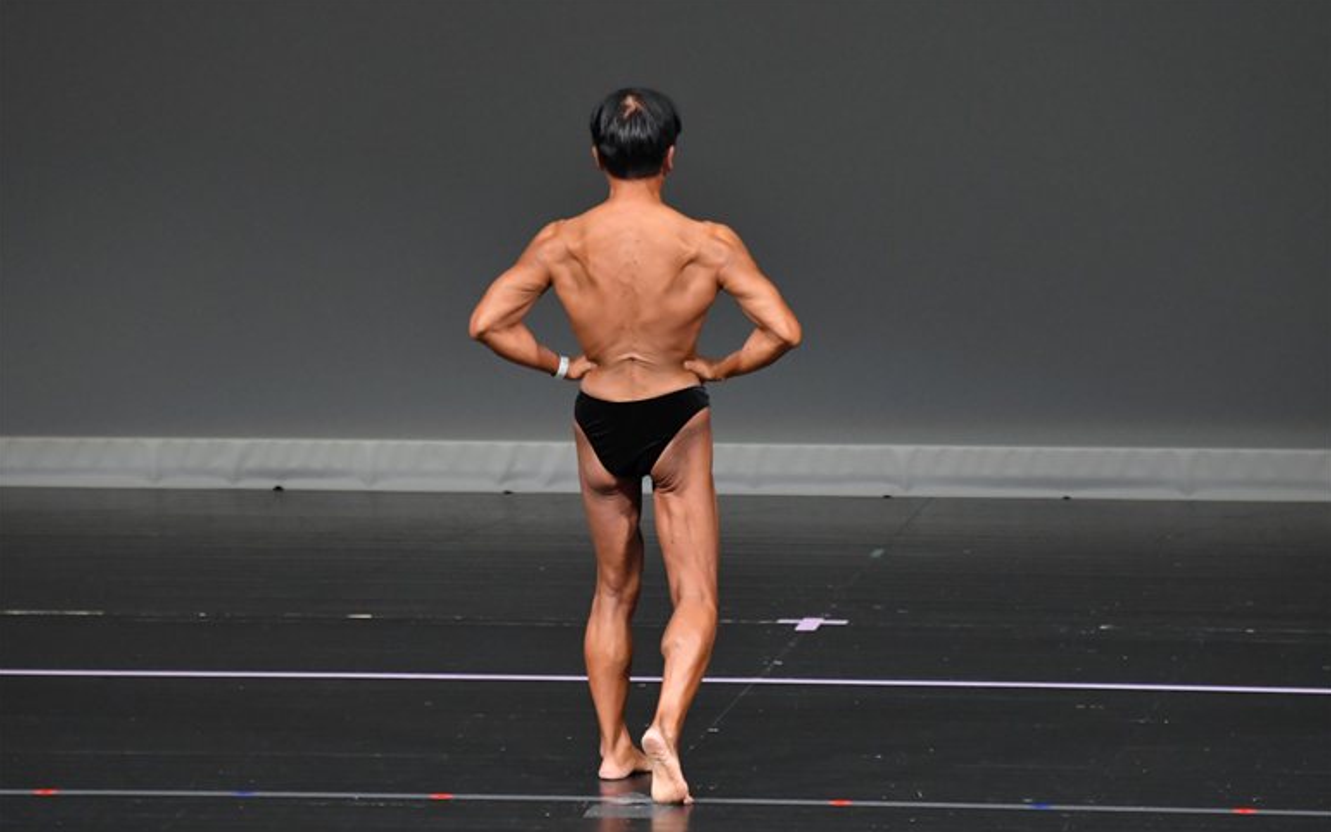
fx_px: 13930
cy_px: 437
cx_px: 666
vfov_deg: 3.4
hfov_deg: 5.5
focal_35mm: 384
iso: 4000
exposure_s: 1/400
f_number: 5.6
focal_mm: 250
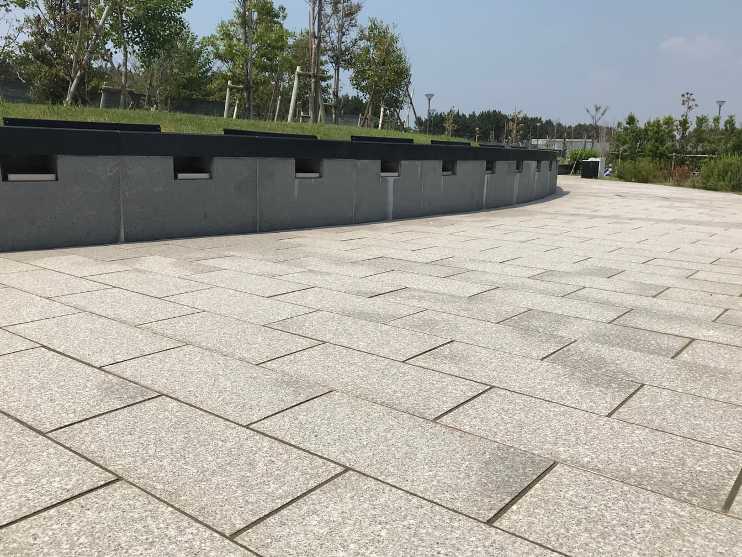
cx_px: 370
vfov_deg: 46.8
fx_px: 643
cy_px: 285
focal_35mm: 30
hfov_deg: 60.0
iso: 20
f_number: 1.8
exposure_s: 1/5051
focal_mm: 3.99
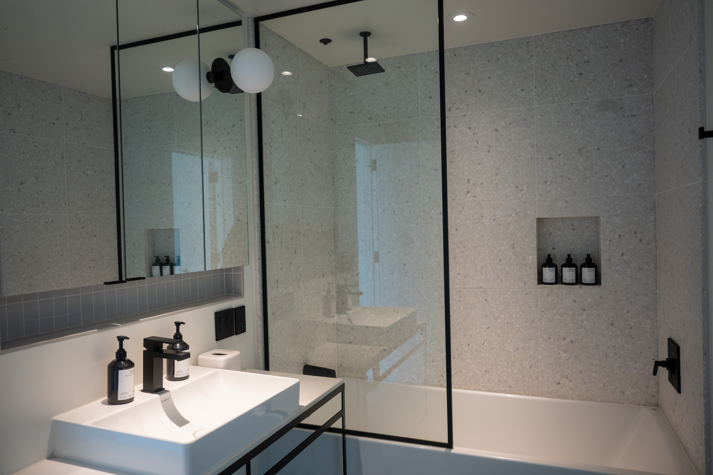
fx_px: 515
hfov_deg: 69.4
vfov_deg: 49.6
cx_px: 356
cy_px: 238
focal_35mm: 26
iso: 500
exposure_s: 1/125
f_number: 4
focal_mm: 26
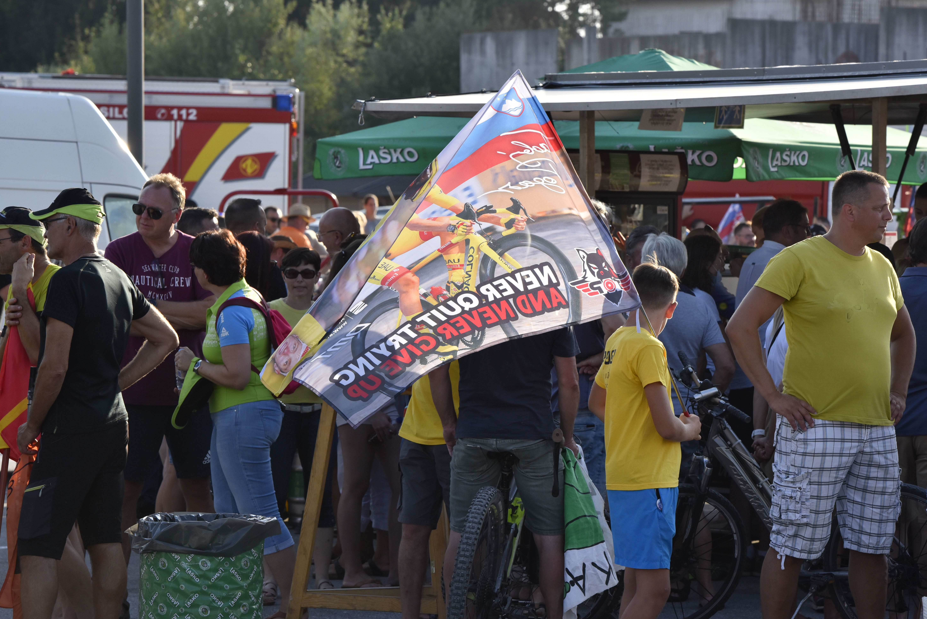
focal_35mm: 165
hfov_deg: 12.4
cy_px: 300
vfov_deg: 8.3
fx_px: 4250
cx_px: 477
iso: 400
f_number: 9
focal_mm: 160
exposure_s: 1/640
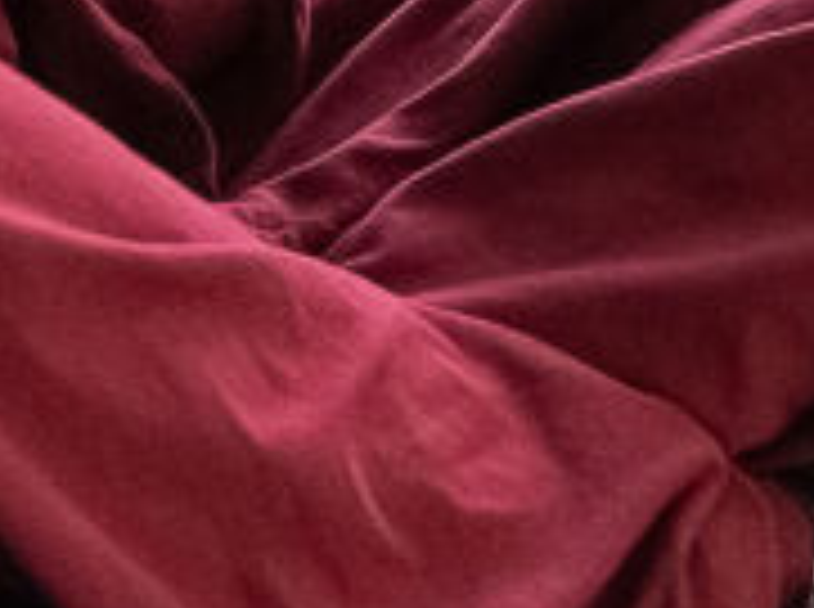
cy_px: -894
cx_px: 409
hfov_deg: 5.8
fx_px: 8050
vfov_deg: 4.2
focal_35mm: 343
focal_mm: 50
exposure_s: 1/160
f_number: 4
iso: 6400
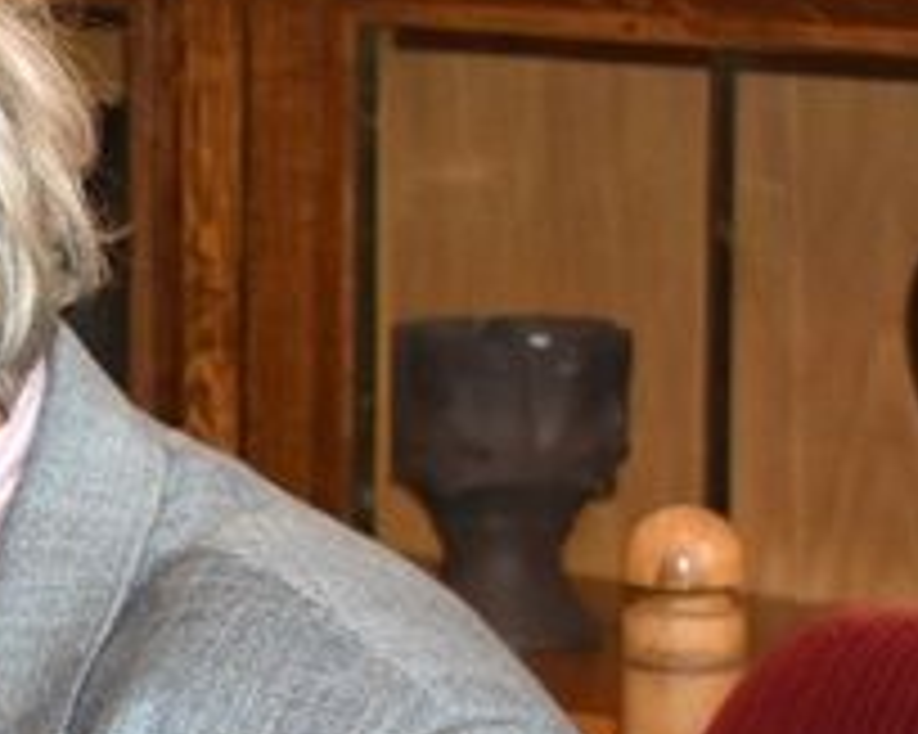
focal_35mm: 283
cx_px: -1076
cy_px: 534
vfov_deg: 5.5
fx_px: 7685
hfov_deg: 6.6
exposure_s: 1/60
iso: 1400
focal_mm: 40
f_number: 5
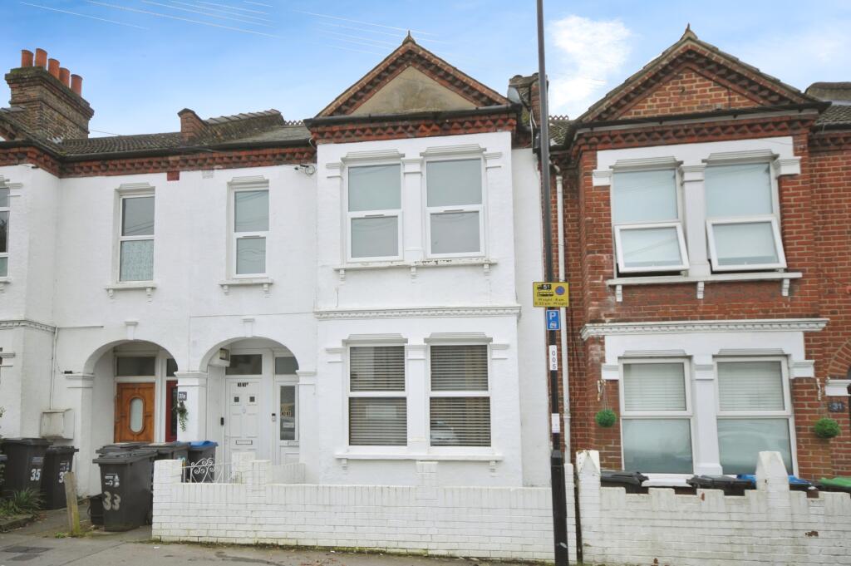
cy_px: 283
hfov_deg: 77.4
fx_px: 531
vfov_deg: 56.1
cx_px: 426
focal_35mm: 22
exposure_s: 1/200
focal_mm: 15
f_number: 7.1
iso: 200
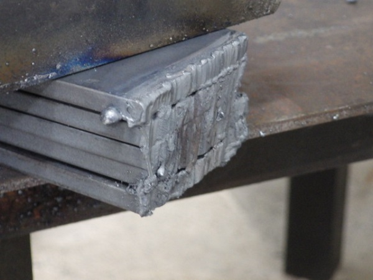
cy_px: 140
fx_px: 991
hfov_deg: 21.3
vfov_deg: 16.1
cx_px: 186
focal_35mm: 92
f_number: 4.7
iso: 1600
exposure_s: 1/6
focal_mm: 16.5
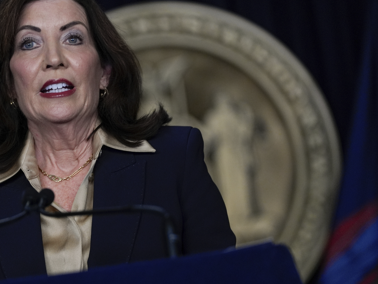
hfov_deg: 6.5
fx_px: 3309
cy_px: 158
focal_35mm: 303
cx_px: 107
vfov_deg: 4.9
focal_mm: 200
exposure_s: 1/500
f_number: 2.8
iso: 1600
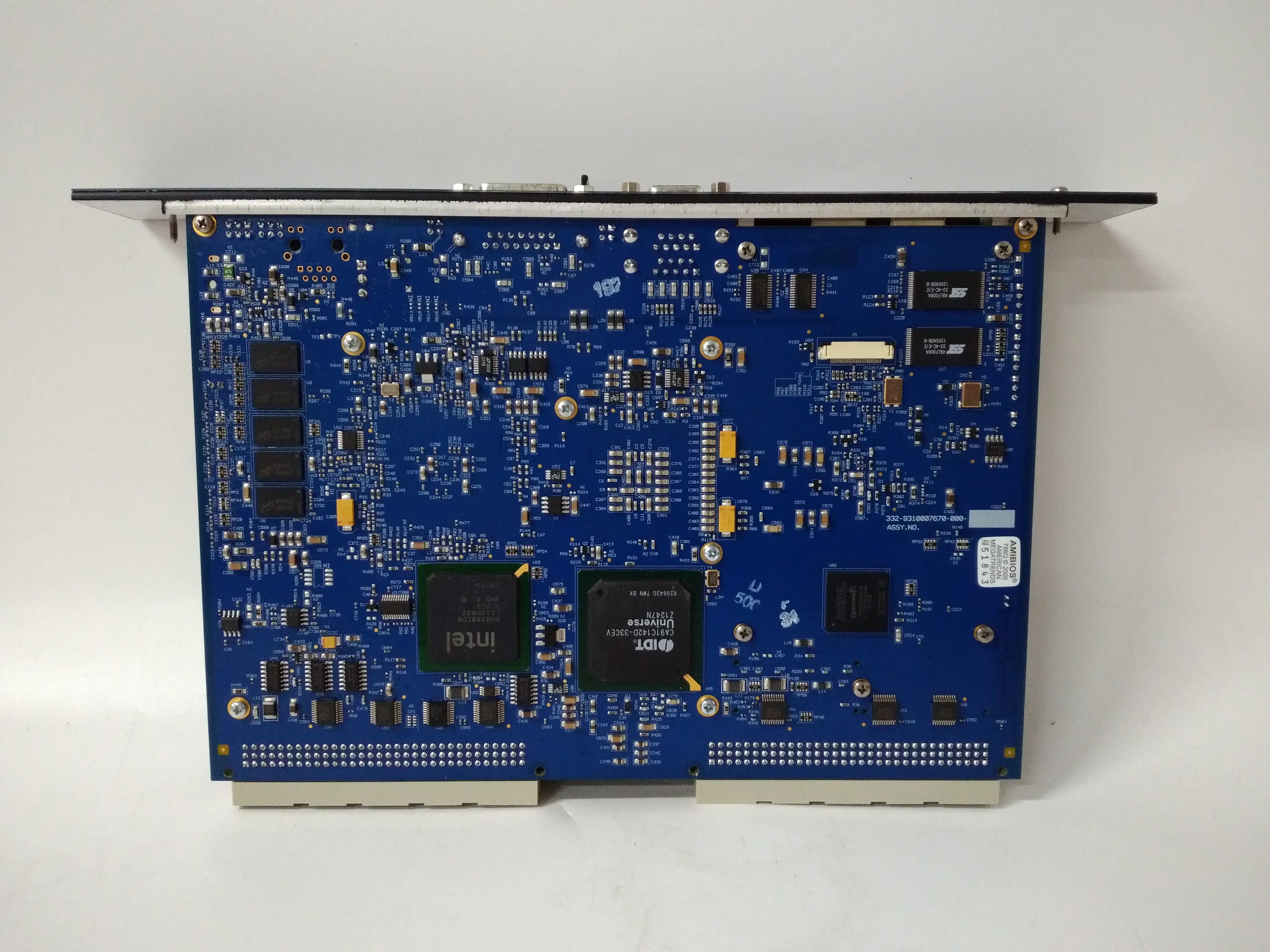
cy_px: 476
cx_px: 635
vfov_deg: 51.4
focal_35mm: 27
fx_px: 991
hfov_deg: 65.3
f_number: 2
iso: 655
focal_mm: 3.79
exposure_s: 1/33
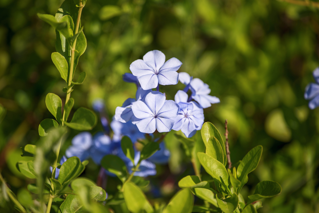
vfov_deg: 4.6
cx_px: 160
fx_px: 2659
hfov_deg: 6.9
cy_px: 106
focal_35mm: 300
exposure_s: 1/800
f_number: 5.6
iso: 100
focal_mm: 300
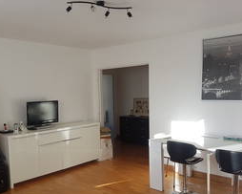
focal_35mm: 36
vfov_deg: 41.0
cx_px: 114
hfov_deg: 50.3
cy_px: 114
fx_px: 258
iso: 40
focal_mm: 4.2
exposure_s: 1/208
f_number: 1.7
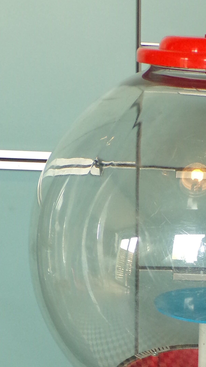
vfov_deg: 26.9
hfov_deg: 15.7
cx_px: 220
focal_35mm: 75
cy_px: 354
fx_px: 728
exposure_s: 1/34
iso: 200
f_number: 3.2
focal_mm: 5.8
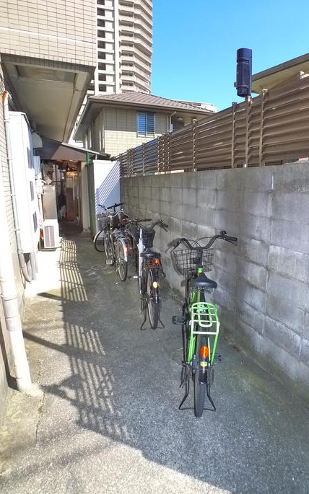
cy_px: 247
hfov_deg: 47.4
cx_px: 182
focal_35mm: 26
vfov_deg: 70.4
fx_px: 350
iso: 400
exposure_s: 1/500
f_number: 3.2
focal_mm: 5.1
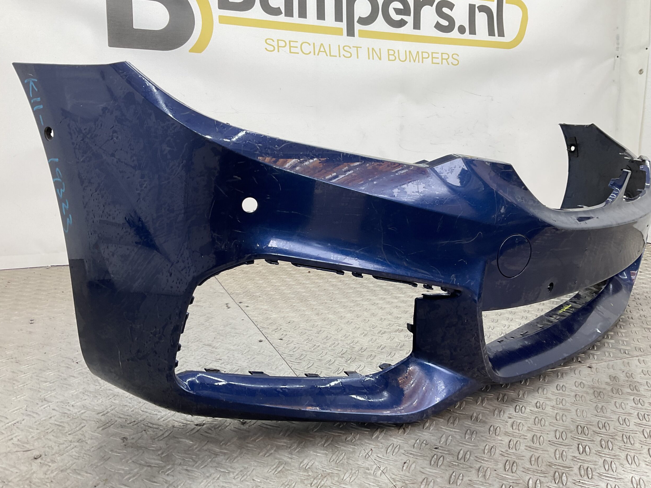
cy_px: 246
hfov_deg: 60.0
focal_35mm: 30
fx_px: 564
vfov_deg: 46.8
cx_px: 327
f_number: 1.8
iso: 25
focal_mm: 3
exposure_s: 1/100
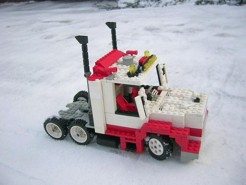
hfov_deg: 52.6
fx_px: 249
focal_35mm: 35
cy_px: 92
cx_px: 123
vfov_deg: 40.7
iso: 50
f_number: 2.8
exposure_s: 1/208
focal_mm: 5.4
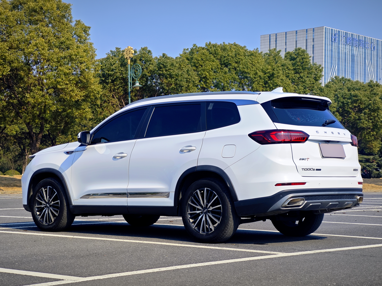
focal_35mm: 75
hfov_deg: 26.0
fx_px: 828
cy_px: 143
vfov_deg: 19.6
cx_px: 191
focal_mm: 9
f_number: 2
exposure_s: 1/1089
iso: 50
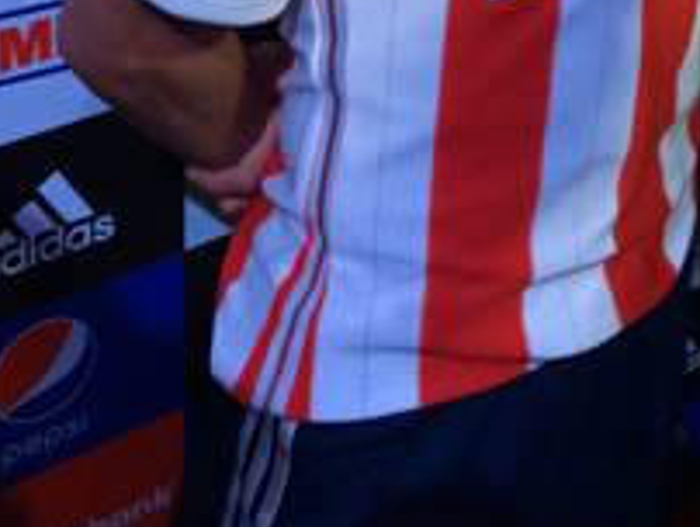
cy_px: -338
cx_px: 544
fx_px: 1599
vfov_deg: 16.5
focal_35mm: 79
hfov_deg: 24.4
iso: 125
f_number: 2.2
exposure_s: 1/30
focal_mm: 4.12
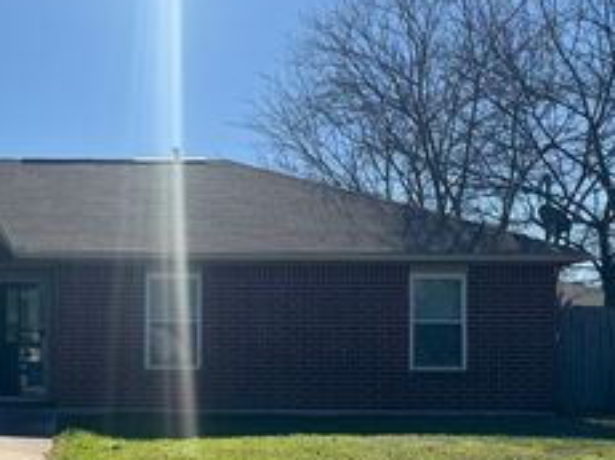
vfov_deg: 27.7
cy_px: 336
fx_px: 923
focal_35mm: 52
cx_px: 67
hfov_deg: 34.8
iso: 80
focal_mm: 6.86
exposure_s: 1/6410
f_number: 1.78
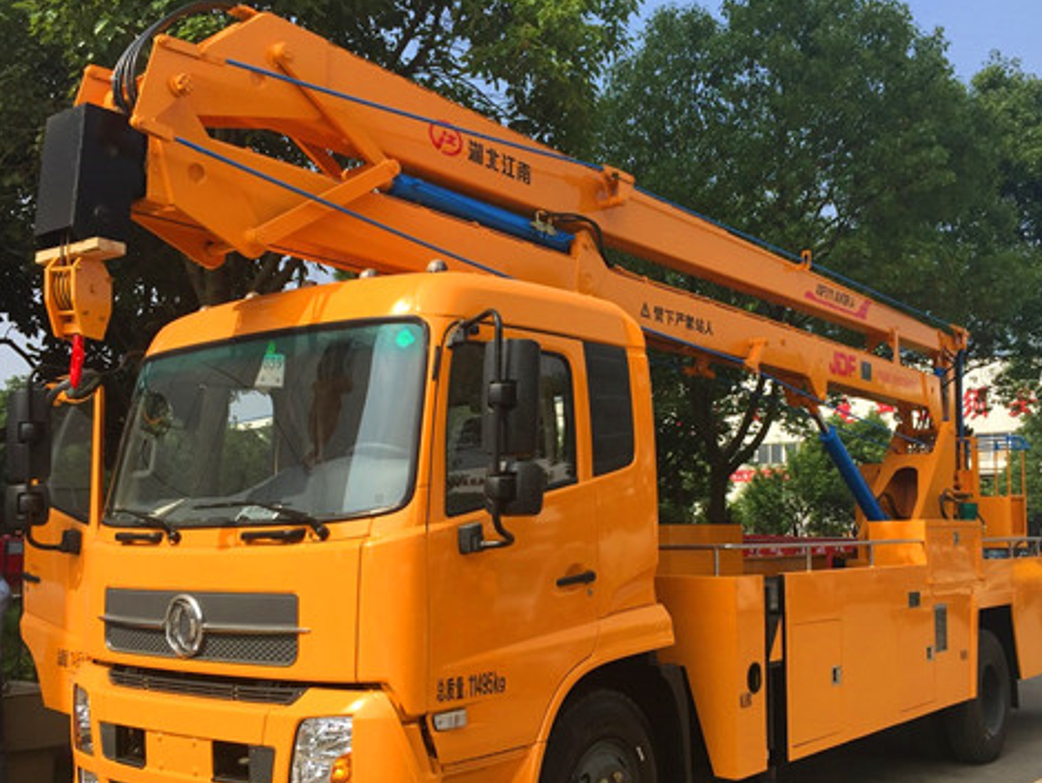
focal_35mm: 37
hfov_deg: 50.0
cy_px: 455
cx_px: 574
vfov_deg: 38.6
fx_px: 1114
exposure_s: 1/1319
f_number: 2.2
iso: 32
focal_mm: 4.15
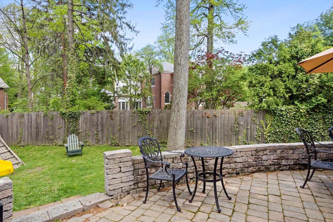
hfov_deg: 86.7
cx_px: 151
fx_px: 176
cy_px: 110
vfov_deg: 64.6
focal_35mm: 19
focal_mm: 10
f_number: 8
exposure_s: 1/80
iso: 100
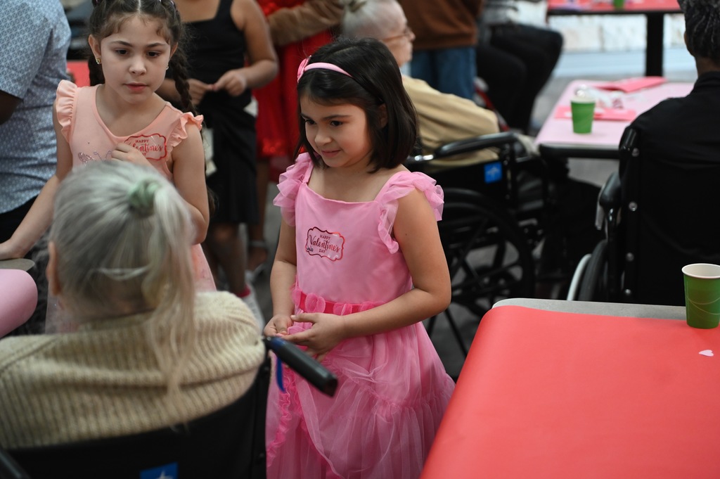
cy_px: 240
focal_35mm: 70
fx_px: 1399
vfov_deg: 19.4
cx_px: 360
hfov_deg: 28.9
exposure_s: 1/320
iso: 2500
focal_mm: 70
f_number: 2.8
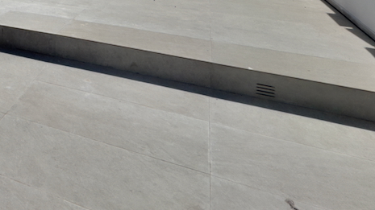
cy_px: -86
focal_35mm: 42
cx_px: -77
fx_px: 417
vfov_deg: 23.7
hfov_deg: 36.8
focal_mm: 2.22
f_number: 2.2
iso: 32
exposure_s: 1/3906
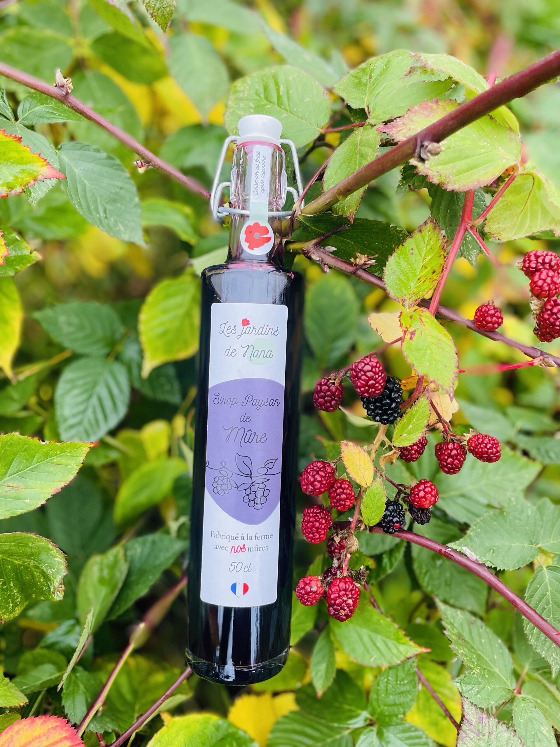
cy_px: 374
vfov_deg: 67.3
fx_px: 561
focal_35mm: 26
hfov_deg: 53.1
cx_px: 280
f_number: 1.6
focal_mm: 4.2
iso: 125
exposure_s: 1/105
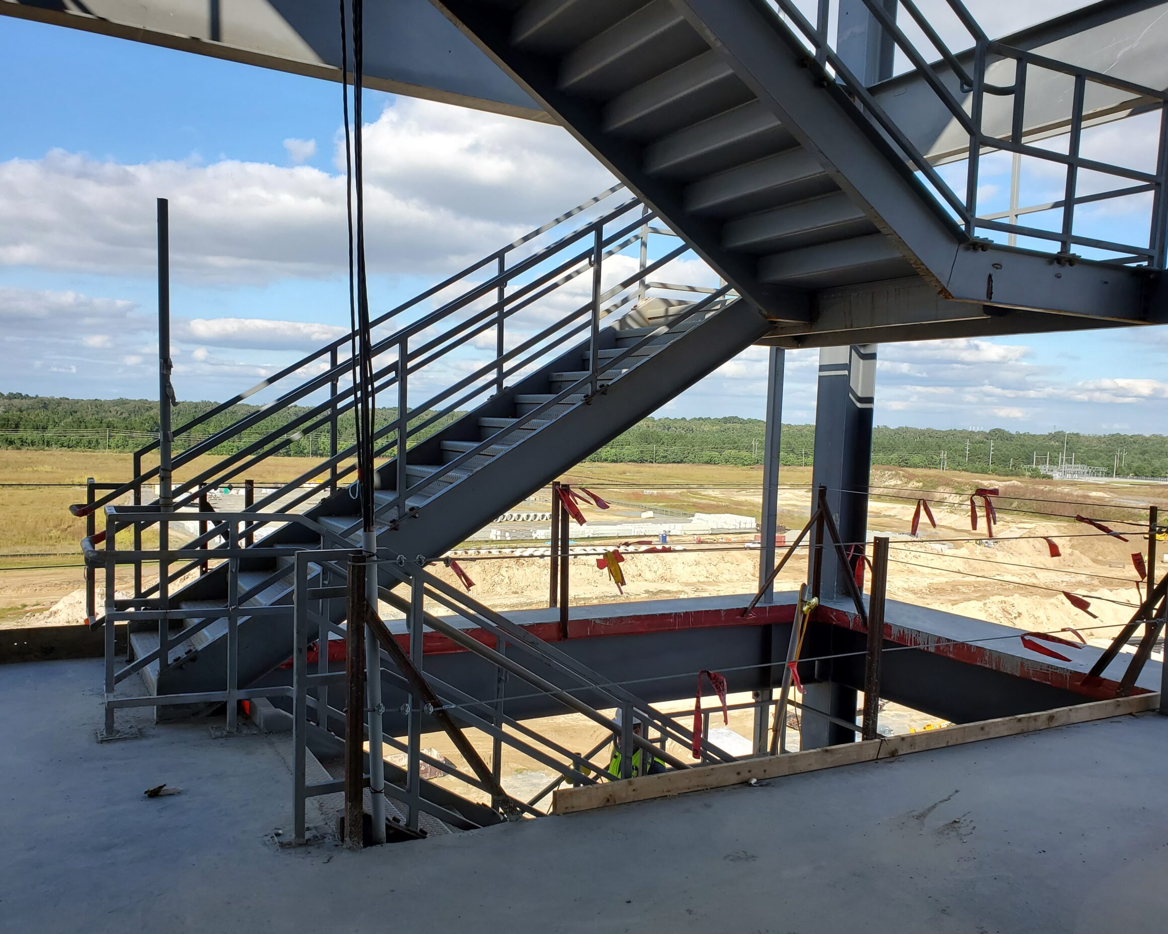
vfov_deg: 51.5
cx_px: 628
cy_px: 481
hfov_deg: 62.1
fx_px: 968
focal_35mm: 28
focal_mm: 4.3
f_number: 2.4
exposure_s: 1/967
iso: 50
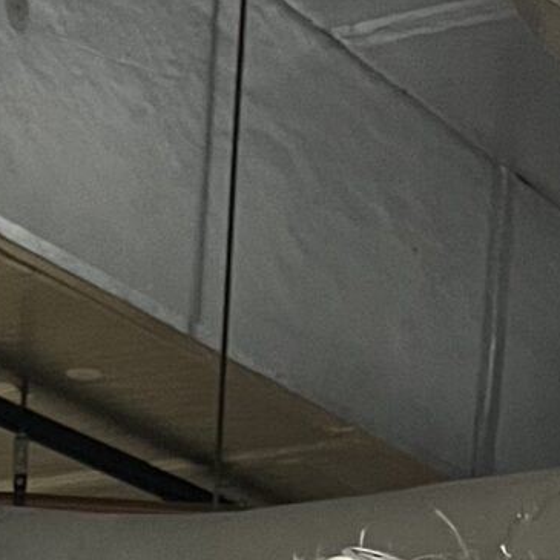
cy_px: 1566
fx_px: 2947
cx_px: -43
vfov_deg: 9.1
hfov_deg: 10.7
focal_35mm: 161
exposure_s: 1/50
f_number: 1.6
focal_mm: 5.1
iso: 125
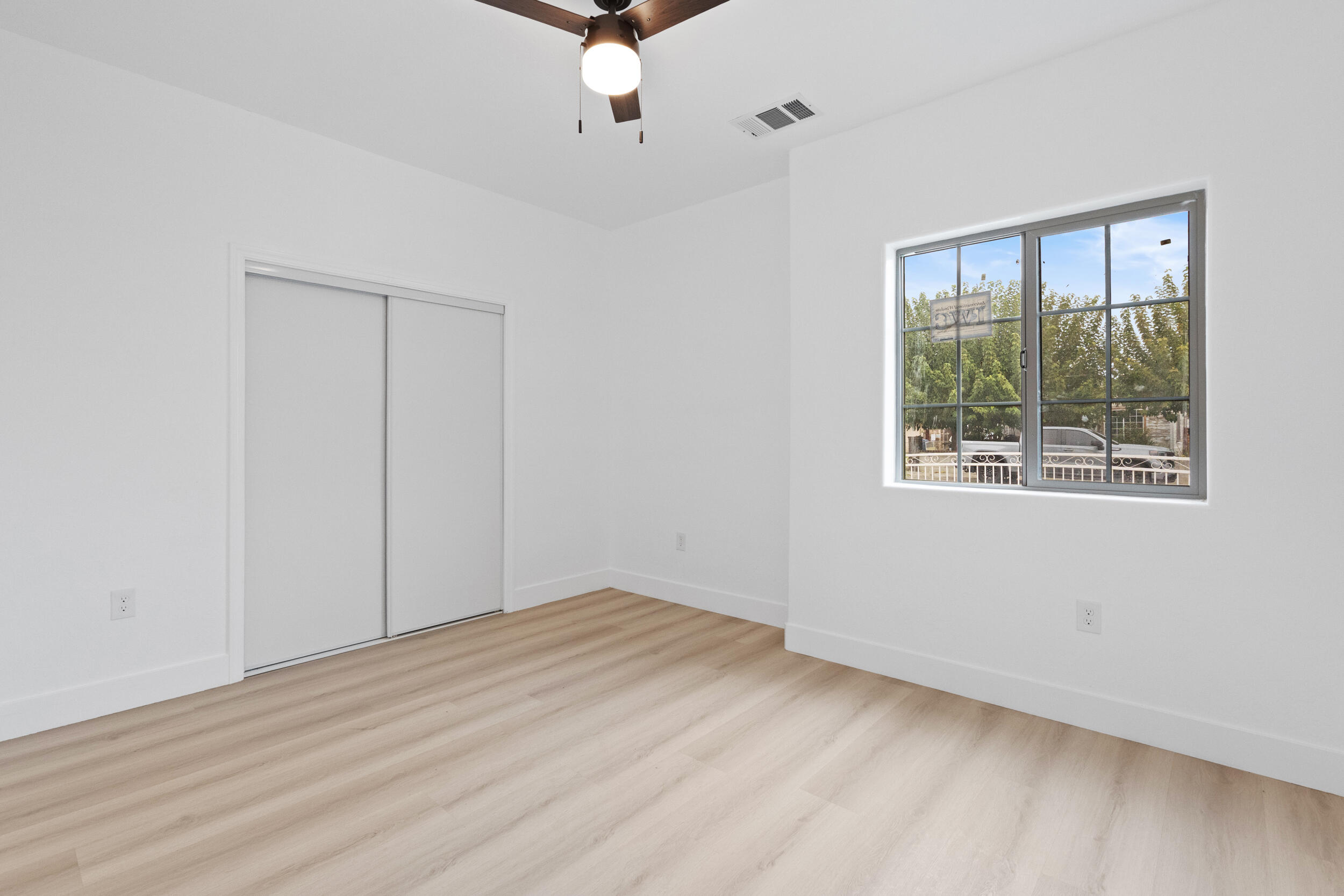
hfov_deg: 96.7
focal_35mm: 16
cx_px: 672
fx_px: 597
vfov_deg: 73.8
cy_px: 448
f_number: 9
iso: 1600
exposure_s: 1/13
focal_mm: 16
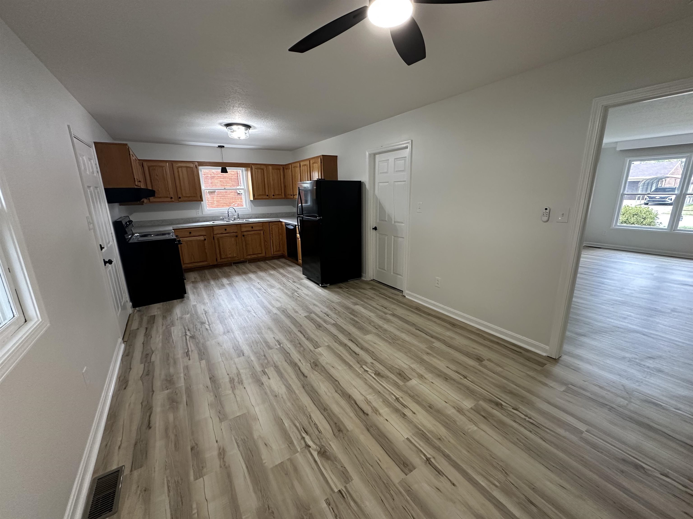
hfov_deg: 102.1
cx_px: 346
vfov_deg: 85.7
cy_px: 260
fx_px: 280
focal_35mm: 14
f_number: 2.2
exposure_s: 1/60
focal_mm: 2.22
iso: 250
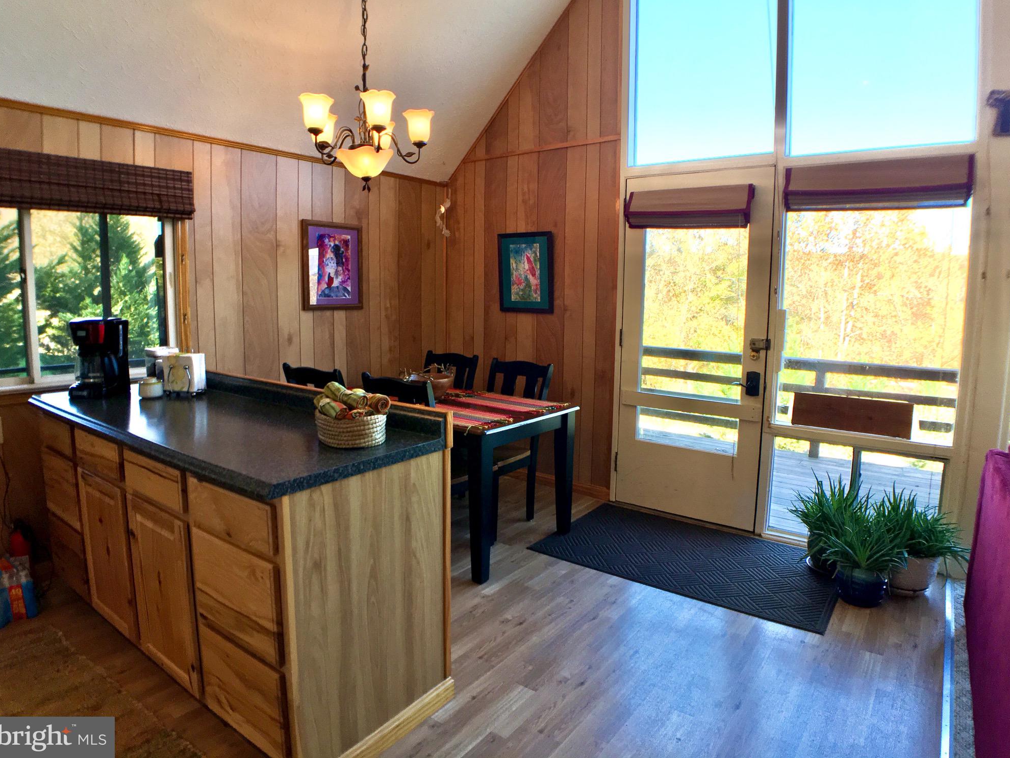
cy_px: 366
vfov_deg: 46.8
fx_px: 875
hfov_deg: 60.0
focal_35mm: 30
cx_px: 510
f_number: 2.2
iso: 40
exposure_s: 1/120
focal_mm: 4.15
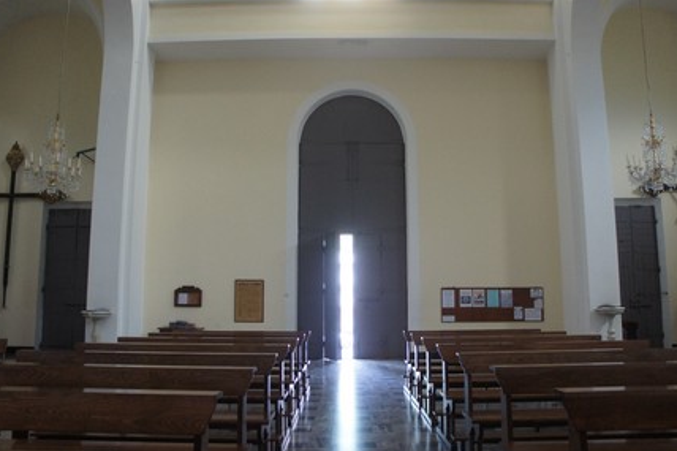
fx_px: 545
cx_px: 346
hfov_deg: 63.7
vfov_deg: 44.9
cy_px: 229
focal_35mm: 29
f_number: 3.5
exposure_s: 1/125
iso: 1600
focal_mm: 18
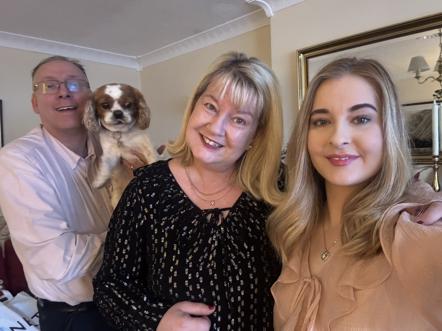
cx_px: 225
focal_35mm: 24
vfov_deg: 56.8
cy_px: 159
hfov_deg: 71.6
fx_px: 306
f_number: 1.9
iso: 500
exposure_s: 1/30
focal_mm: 2.69
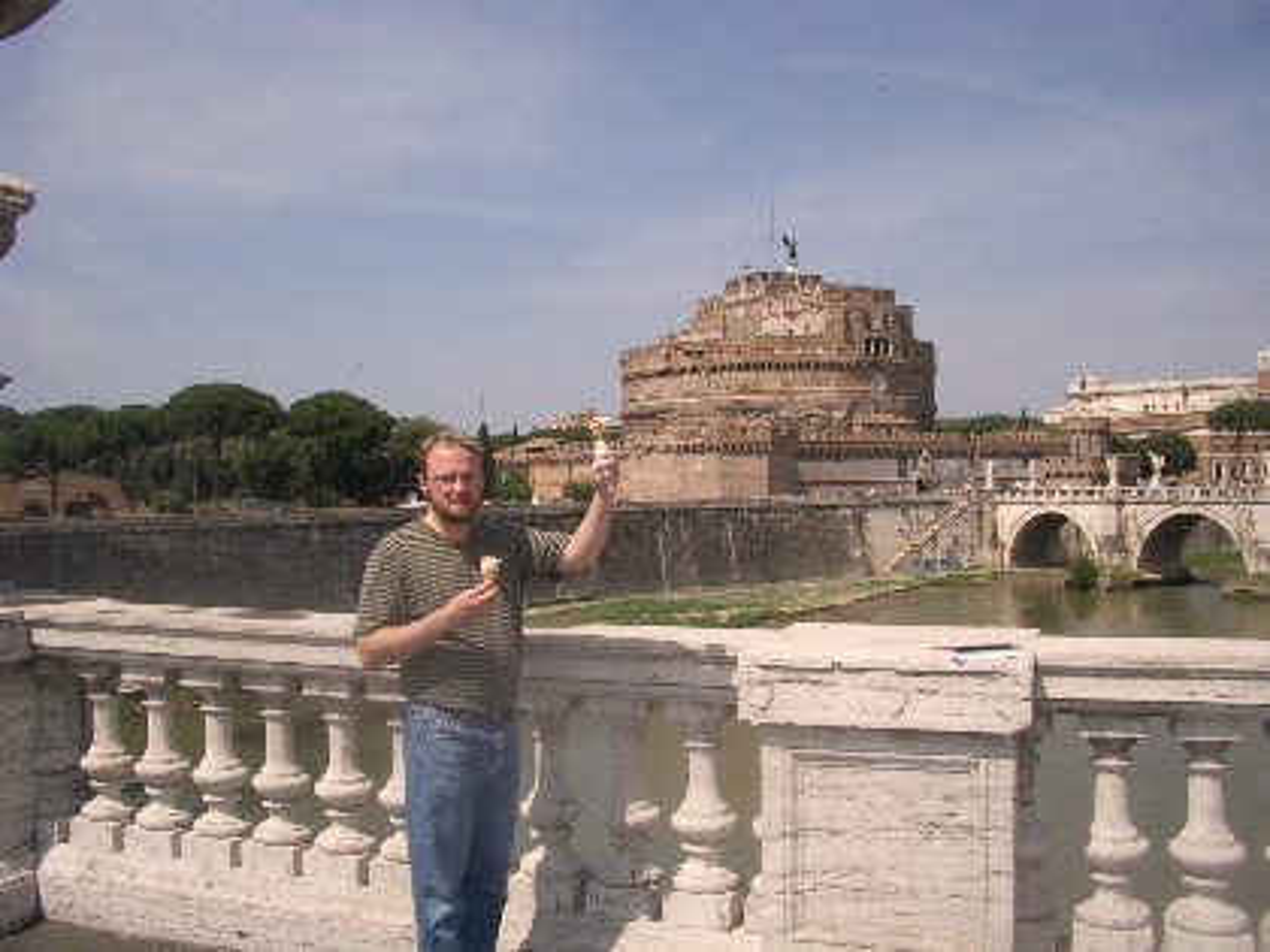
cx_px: 635
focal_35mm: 35
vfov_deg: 40.7
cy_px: 476
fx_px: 1284
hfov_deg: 52.6
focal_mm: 5.8
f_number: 4.3
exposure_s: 1/1600
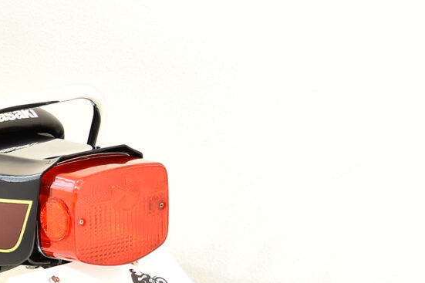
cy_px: 266
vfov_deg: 10.0
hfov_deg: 14.3
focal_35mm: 136
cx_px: -164
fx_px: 1605
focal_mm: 26
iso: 320
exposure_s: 1/25
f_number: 4
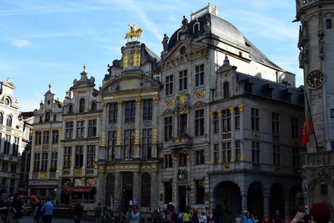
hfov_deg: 51.3
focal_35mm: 38
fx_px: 348
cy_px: 112
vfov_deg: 35.5
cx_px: 167
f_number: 8
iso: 125
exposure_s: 1/80
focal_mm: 25
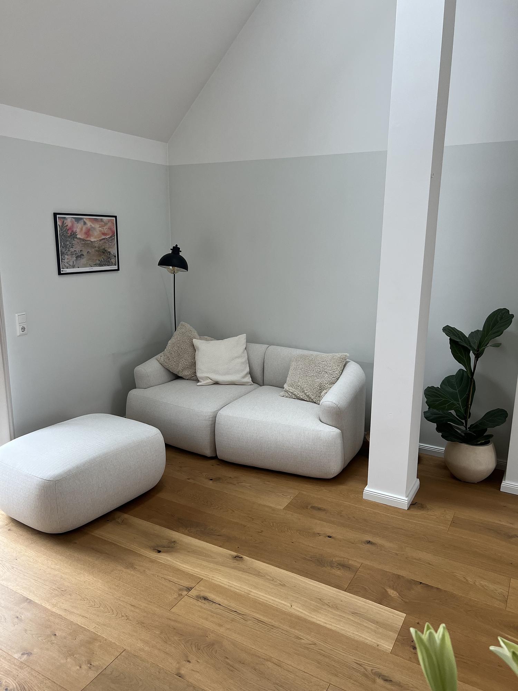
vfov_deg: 67.3
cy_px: 346
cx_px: 259
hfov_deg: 53.1
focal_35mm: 26
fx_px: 519
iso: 125
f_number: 1.5
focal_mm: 5.7
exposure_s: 1/106
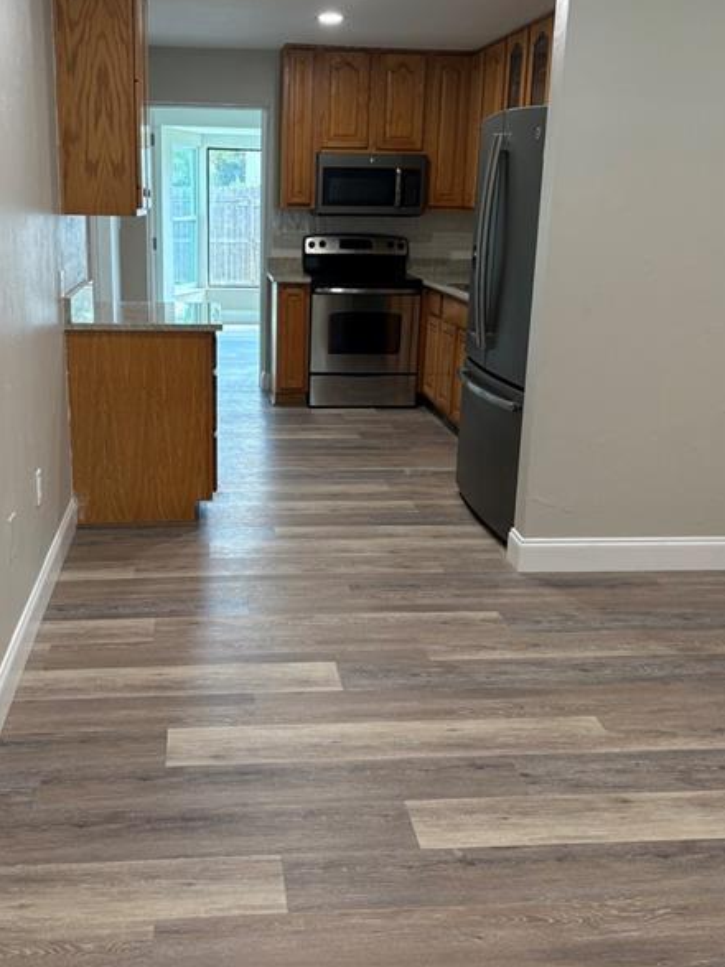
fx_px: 950
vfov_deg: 53.8
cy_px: 413
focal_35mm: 34
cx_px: 288
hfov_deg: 41.6
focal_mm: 5.96
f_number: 1.6
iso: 100
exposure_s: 1/60
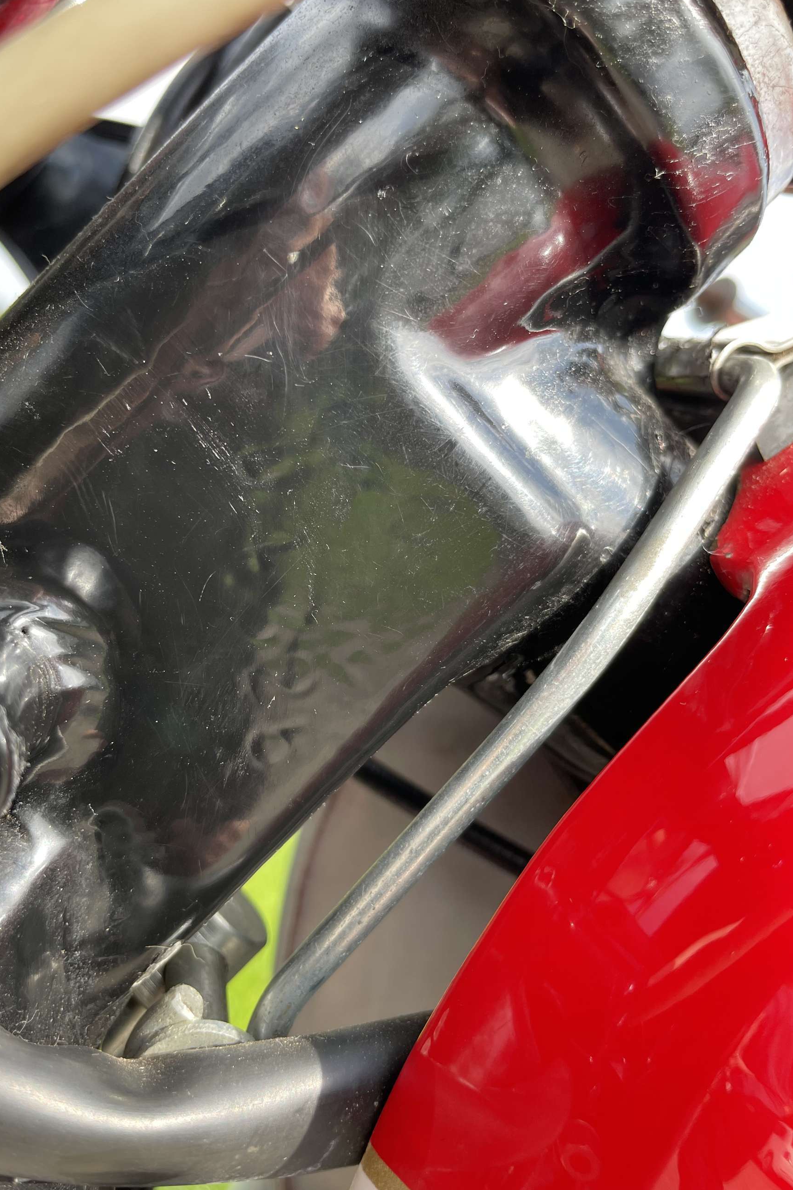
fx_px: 925
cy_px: 575
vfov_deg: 65.5
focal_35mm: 28
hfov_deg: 46.3
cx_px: 342
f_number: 1.6
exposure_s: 1/260
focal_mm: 4.2
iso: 32
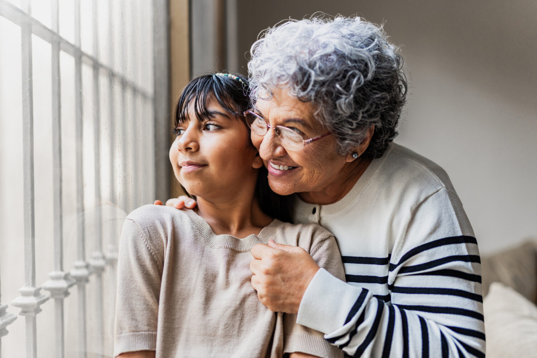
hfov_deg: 54.4
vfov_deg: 37.9
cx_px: 268
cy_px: 179
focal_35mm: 35
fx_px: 522
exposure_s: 1/250
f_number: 1.2
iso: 200
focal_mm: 35
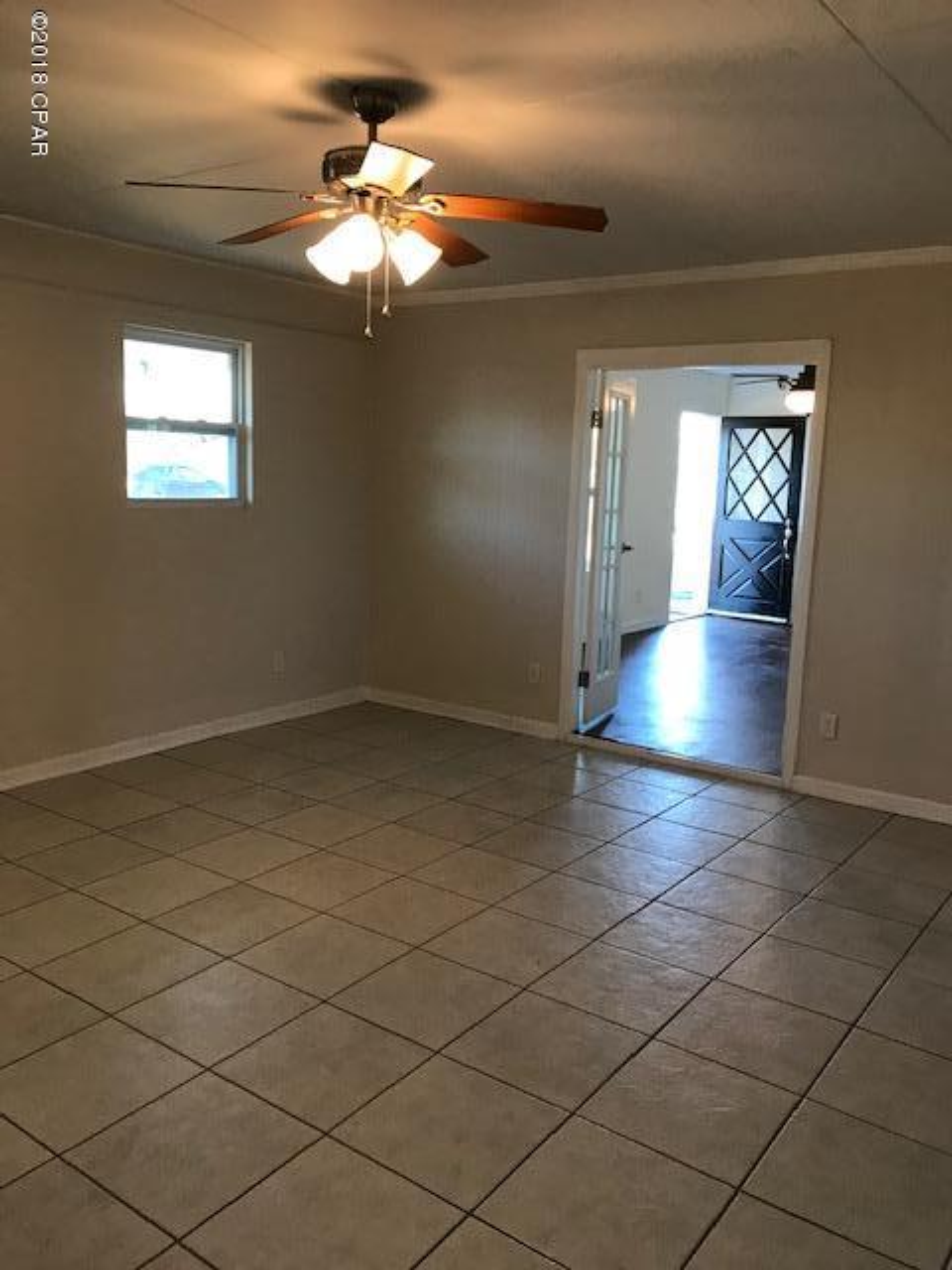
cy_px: 635
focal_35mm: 28
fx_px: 1027
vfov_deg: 63.4
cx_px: 476
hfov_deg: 49.7
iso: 32
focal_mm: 3.99
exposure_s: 1/30
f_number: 1.8
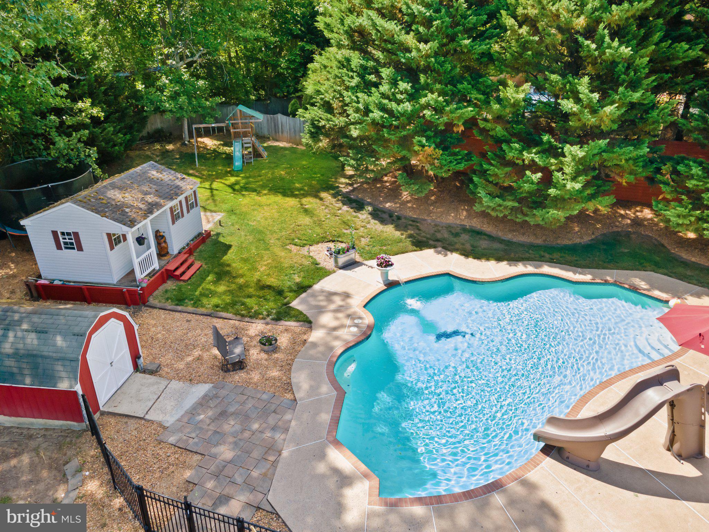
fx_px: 492
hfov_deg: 71.6
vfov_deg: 56.8
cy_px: 266
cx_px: 354
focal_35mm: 24
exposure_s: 1/240
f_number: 2.8
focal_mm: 4.5
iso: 100
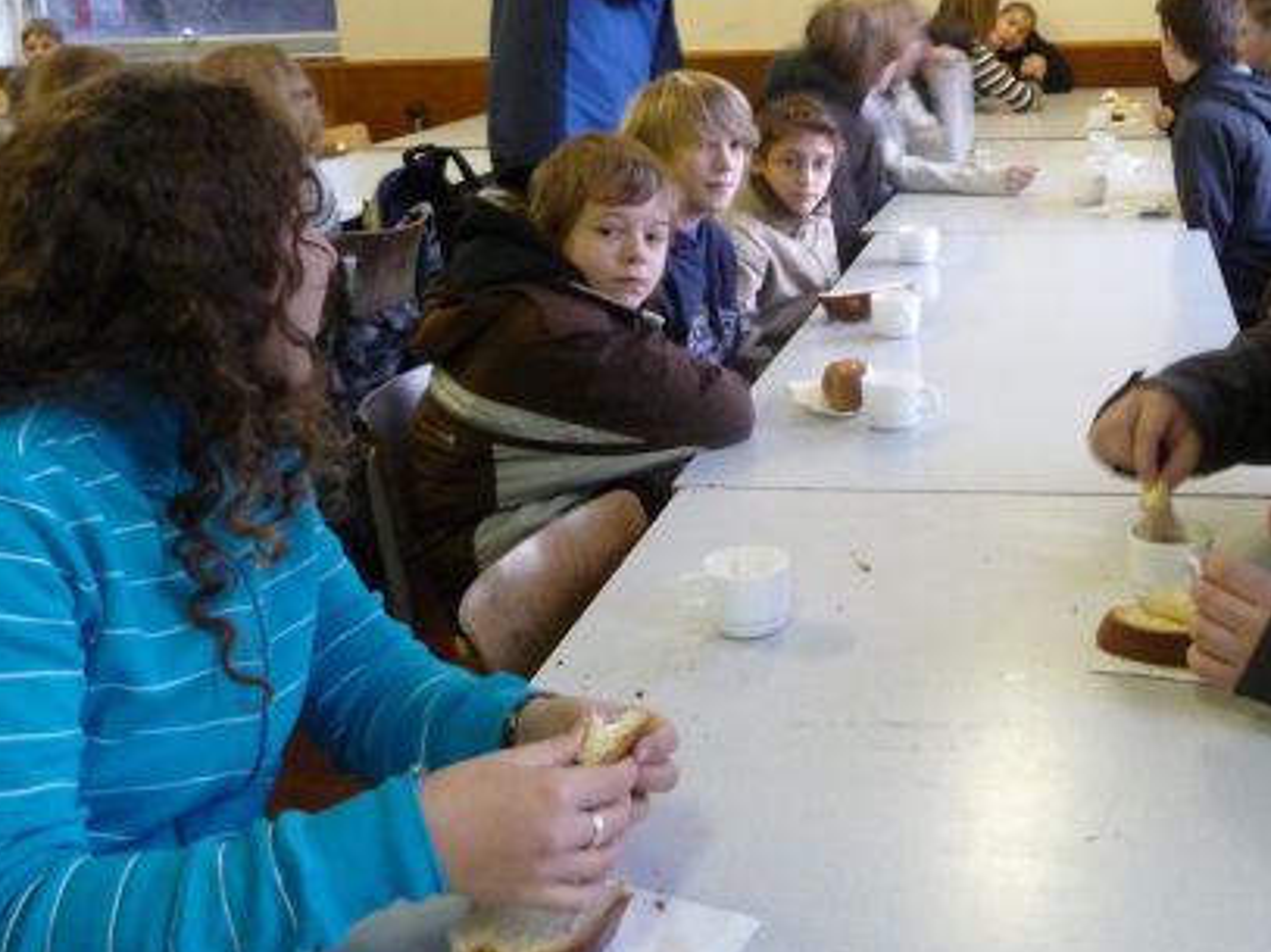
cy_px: 268
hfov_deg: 42.5
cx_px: 824
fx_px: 1615
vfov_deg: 32.4
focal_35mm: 44
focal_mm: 4.7
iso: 400
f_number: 3.3
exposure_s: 1/13
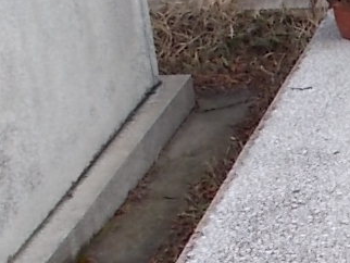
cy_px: 193
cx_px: 572
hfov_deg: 14.0
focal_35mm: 129
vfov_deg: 11.5
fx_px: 1305
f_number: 3.2
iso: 80
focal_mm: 4.6
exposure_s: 1/400
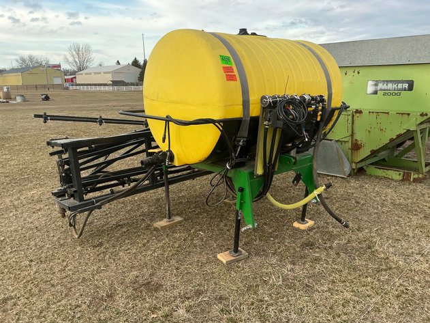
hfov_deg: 63.5
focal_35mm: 28
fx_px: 348
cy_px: 162
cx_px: 215
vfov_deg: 49.7
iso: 25
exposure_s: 1/342
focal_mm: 3
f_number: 1.8
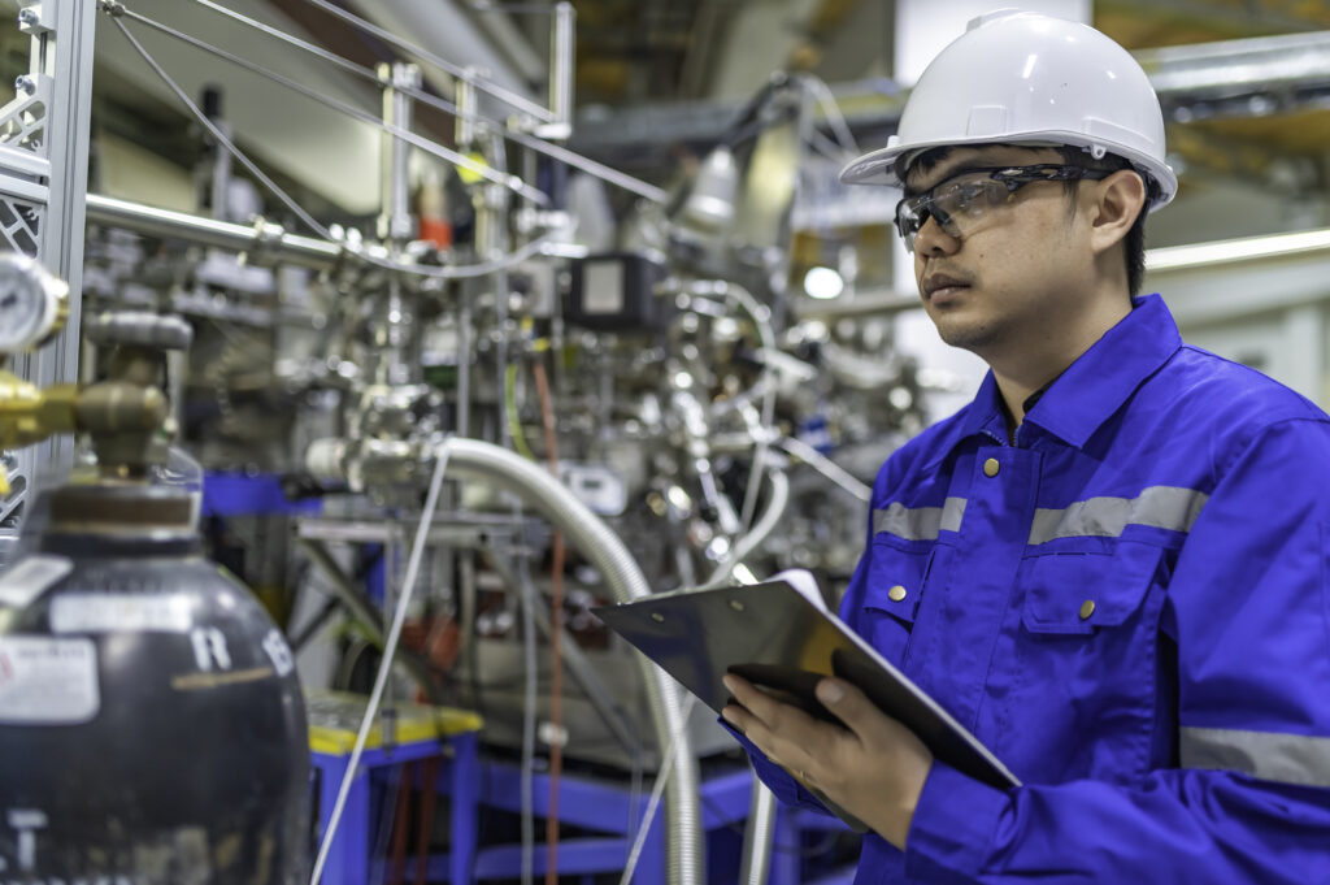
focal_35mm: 35
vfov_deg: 37.8
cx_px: 665
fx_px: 1292
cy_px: 442
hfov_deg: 54.5
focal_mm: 35
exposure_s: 1/125
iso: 640
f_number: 1.8
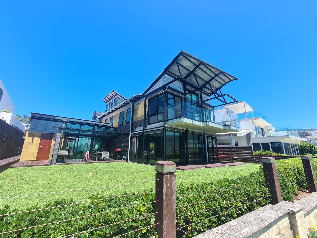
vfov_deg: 89.9
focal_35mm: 13
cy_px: 119
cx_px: 158
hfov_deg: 106.2
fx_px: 119
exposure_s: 1/732
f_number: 2.2
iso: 50
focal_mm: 2.2
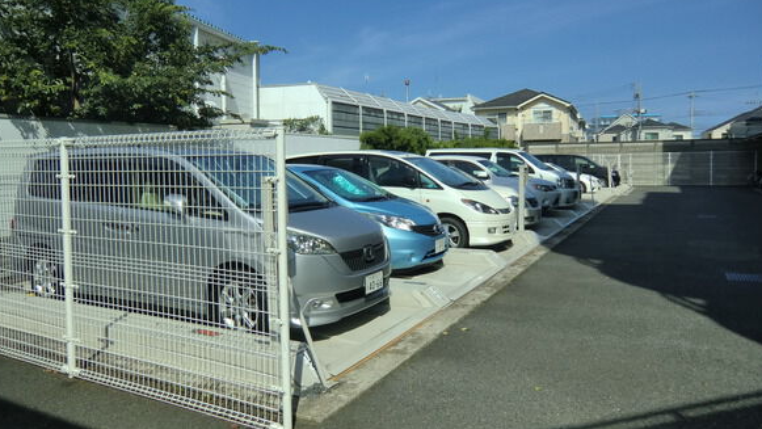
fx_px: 546
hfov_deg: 69.8
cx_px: 375
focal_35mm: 27
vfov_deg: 42.9
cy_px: 193
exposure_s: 1/250
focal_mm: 4.3
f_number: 7.5
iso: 64
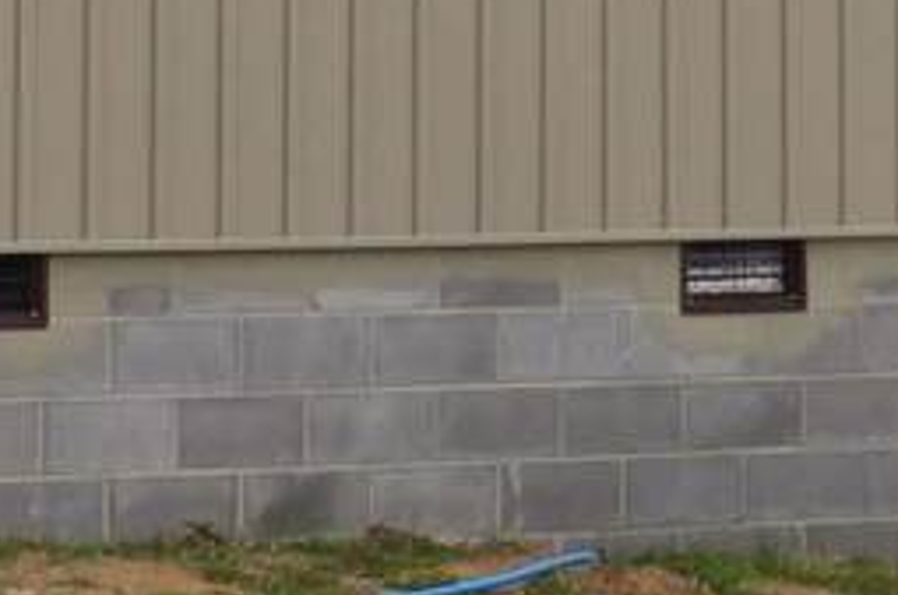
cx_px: -743
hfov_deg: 10.6
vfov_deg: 7.2
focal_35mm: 181
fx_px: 4506
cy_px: -722
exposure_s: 1/200
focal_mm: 24
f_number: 7.1
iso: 200
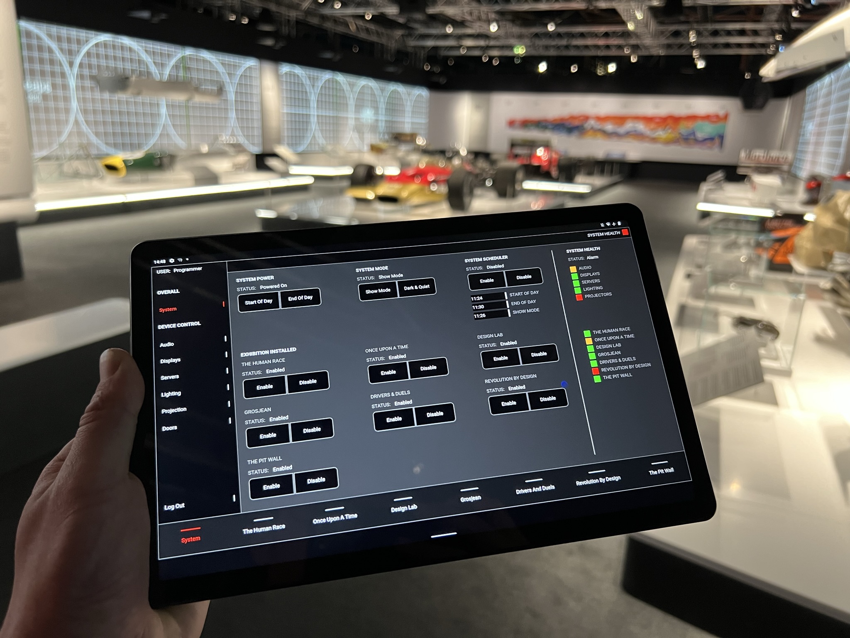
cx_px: 425
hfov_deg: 67.3
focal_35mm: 26
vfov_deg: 53.1
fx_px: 638
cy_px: 319
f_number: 1.5
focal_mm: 5.7
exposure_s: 1/60
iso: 400
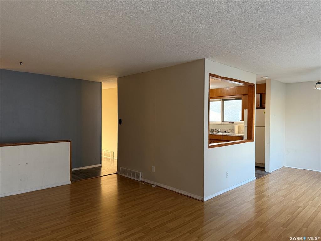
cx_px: 160
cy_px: 120
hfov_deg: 71.6
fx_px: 223
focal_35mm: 24
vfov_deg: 56.8
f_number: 1.78
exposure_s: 1/120
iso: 320
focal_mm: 6.76
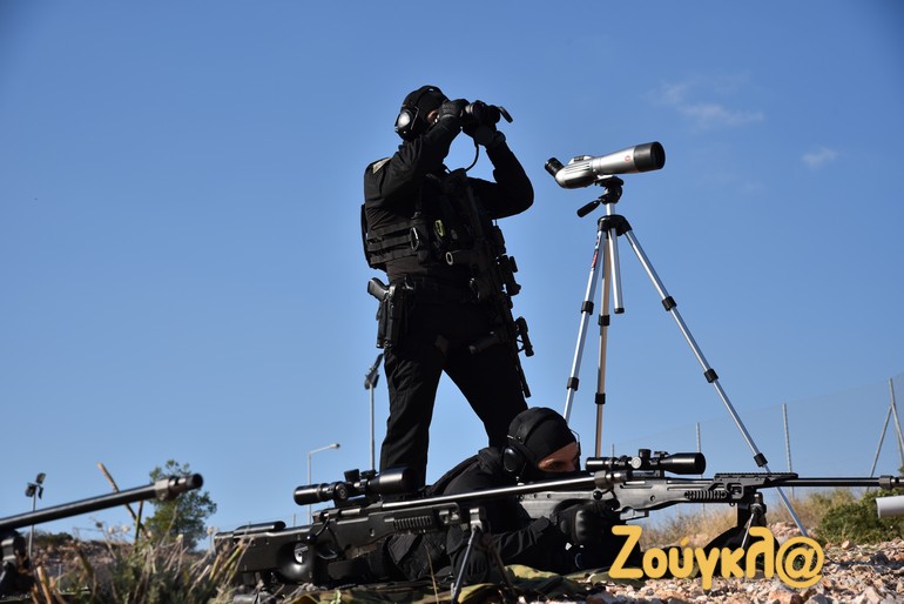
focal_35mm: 70
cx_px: 452
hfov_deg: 28.8
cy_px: 302
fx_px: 1758
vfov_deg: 19.5
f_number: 7.1
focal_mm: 70
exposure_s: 1/500
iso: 140
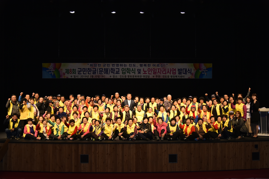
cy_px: 90
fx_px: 329
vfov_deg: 30.5
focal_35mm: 44
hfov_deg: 44.5
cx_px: 134
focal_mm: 44
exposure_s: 1/125
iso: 800
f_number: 5
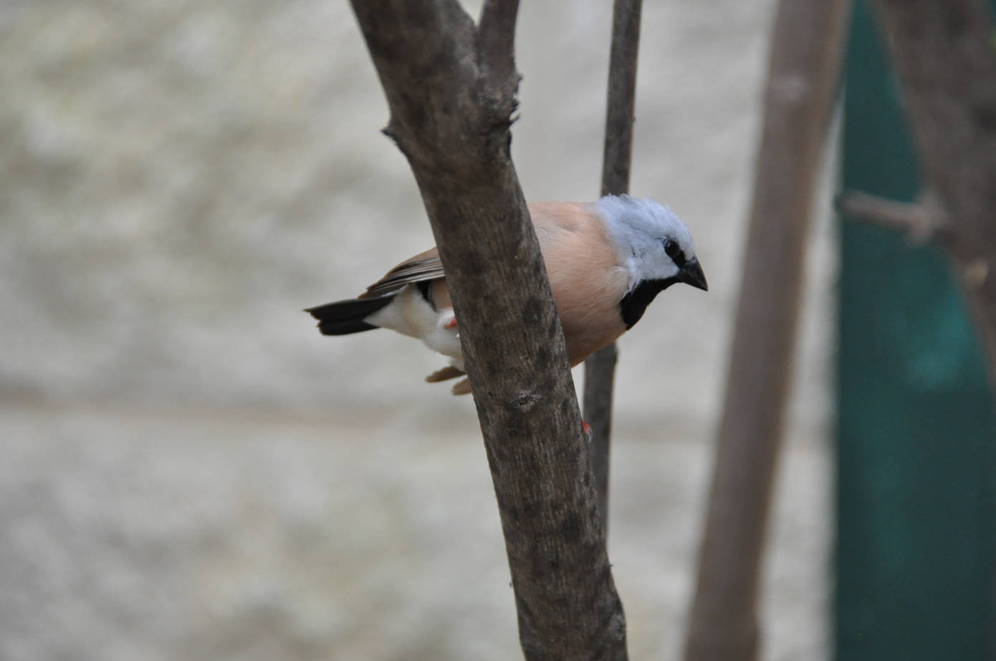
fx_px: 14313
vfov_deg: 2.6
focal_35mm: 518
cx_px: 545
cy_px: 305
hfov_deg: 4.0
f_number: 5.6
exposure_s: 1/250
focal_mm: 300
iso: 1000
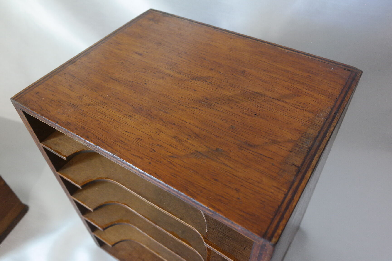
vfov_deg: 43.6
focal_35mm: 30
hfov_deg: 61.9
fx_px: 327
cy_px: 130
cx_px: 196
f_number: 5.6
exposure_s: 1/30
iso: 1600
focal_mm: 20
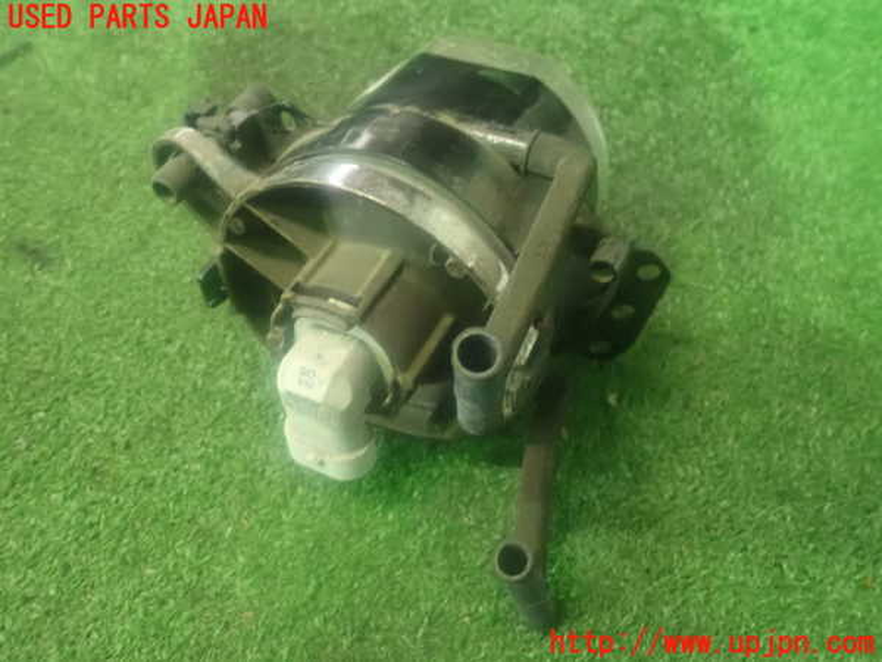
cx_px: 441
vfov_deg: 46.8
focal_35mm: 30
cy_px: 331
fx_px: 764
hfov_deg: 60.0
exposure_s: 1/25
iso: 1600
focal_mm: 5.5
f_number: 2.3
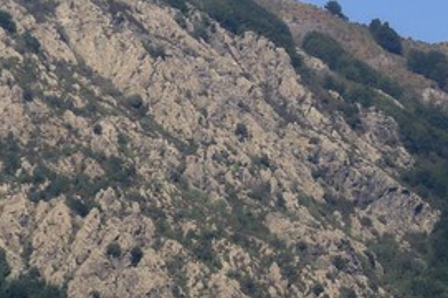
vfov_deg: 3.3
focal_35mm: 414
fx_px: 5146
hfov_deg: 4.8
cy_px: 404
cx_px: 1298
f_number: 16
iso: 200
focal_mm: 70
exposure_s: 1/160
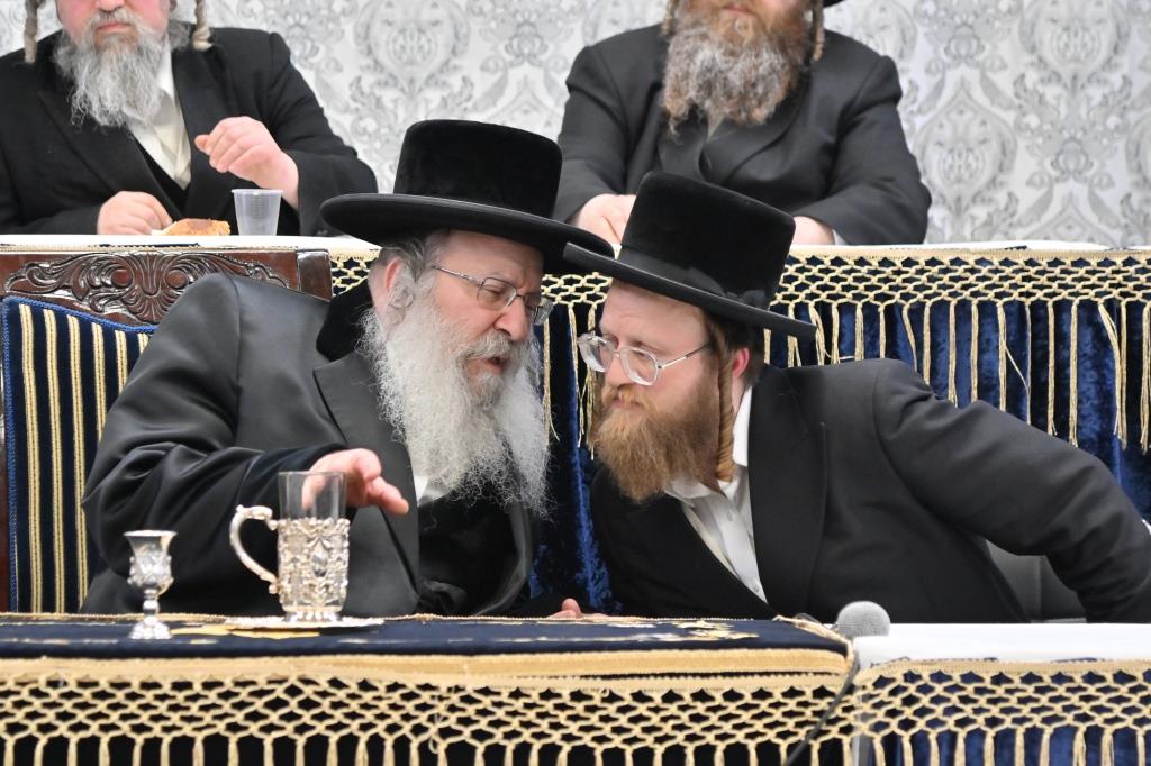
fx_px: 5753
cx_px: 576
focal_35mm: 180
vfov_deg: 7.6
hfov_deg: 11.4
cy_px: 383
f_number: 4
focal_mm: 120
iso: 1000
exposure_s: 1/200
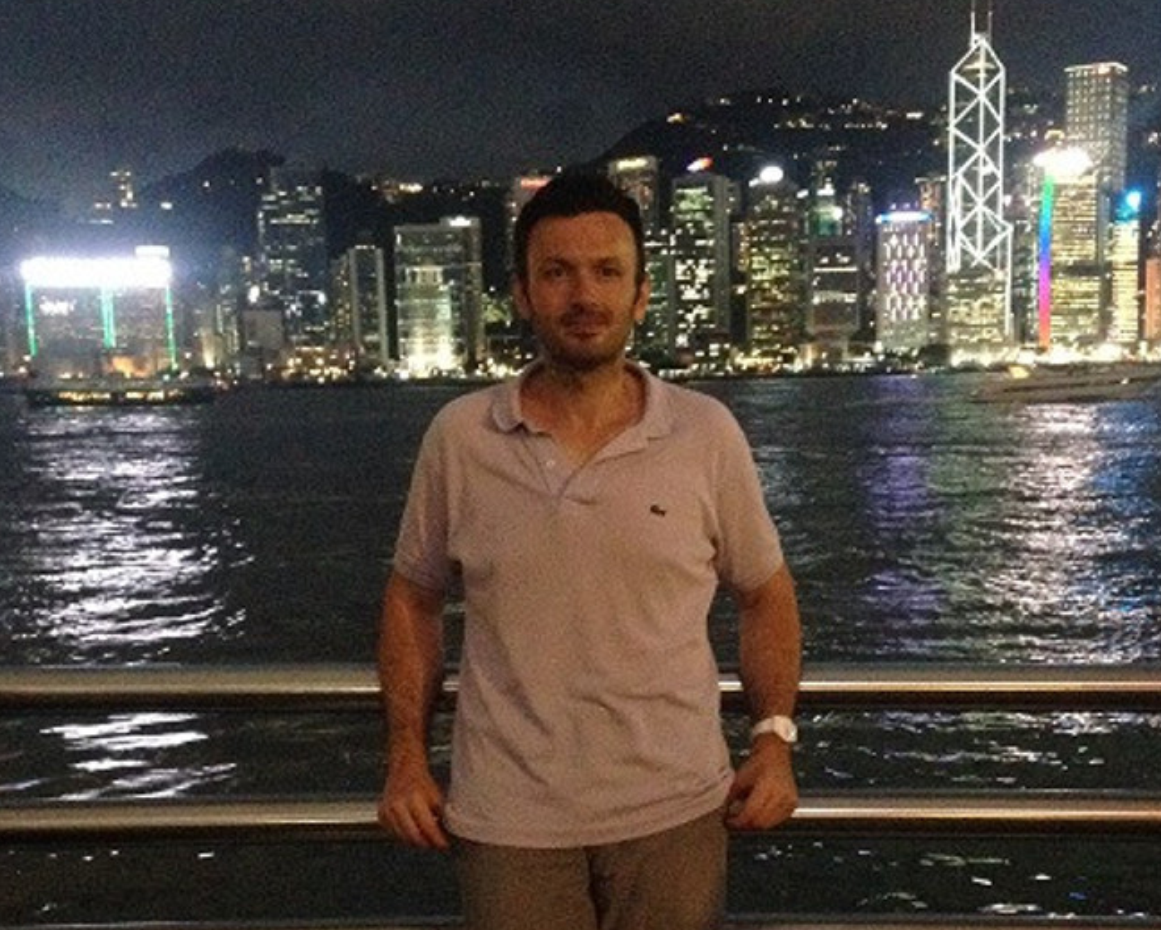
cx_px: 625
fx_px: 1753
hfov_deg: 36.6
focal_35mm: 51
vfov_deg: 29.5
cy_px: 607
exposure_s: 1/15
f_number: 2.4
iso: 800
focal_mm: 4.12
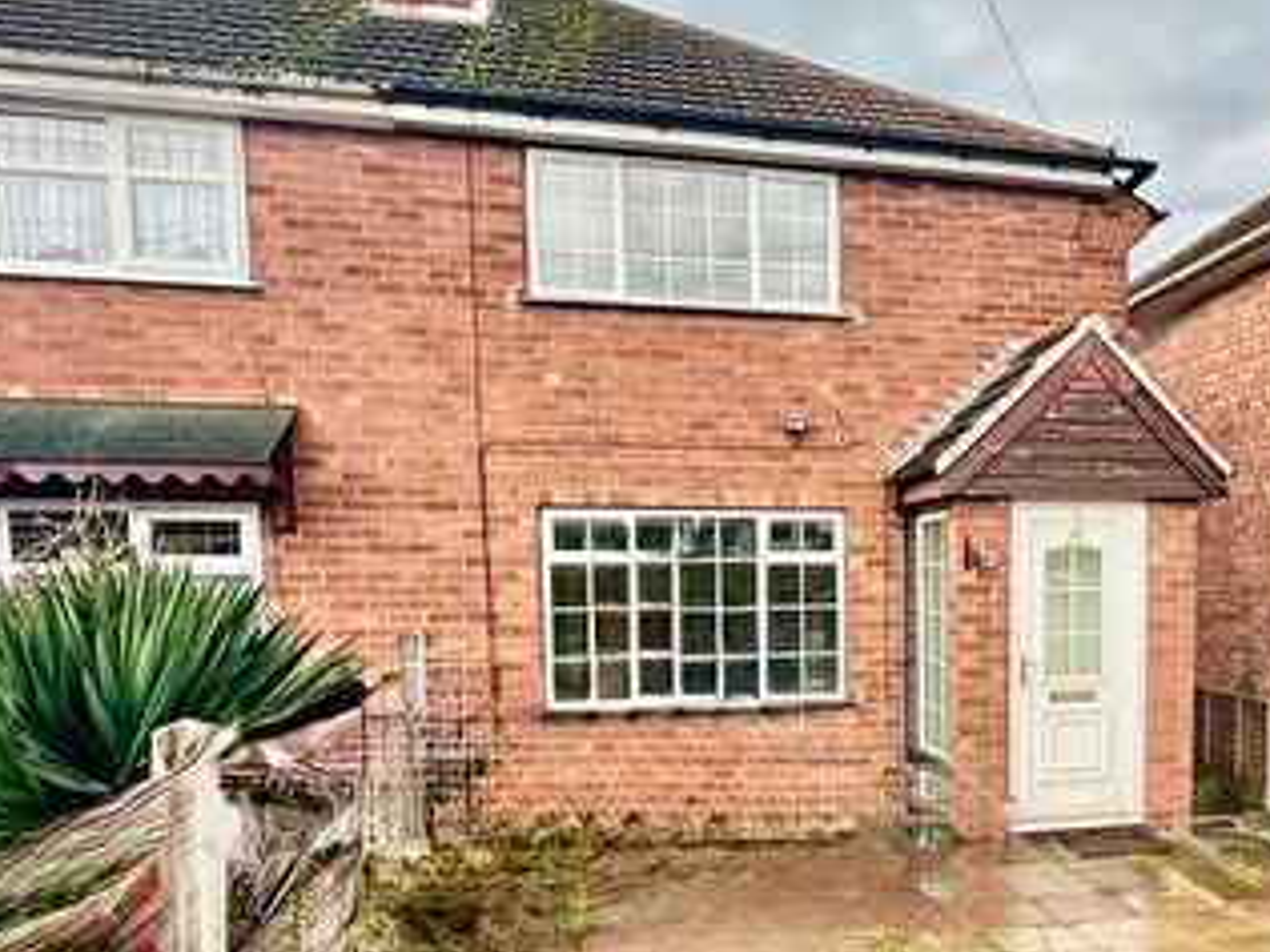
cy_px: 661
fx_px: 1137
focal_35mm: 31
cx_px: 932
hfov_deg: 55.9
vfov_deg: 44.5
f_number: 2.2
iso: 50
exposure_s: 1/121
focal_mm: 2.22
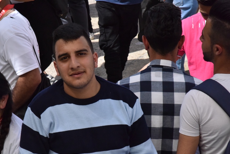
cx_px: 80
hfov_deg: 12.4
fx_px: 1054
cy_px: 94
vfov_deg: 8.3
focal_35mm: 165
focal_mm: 120
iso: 2500
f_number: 20
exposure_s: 1/1250
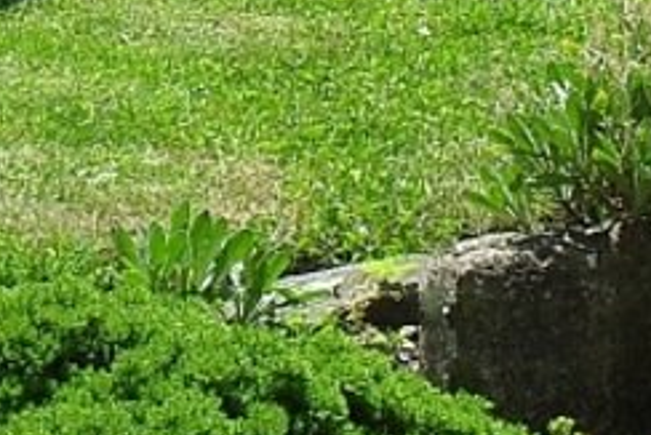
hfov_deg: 11.4
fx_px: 3239
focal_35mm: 179
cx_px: 149
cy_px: 51
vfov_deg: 7.7
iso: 100
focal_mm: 6.3
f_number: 8.4
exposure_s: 1/180
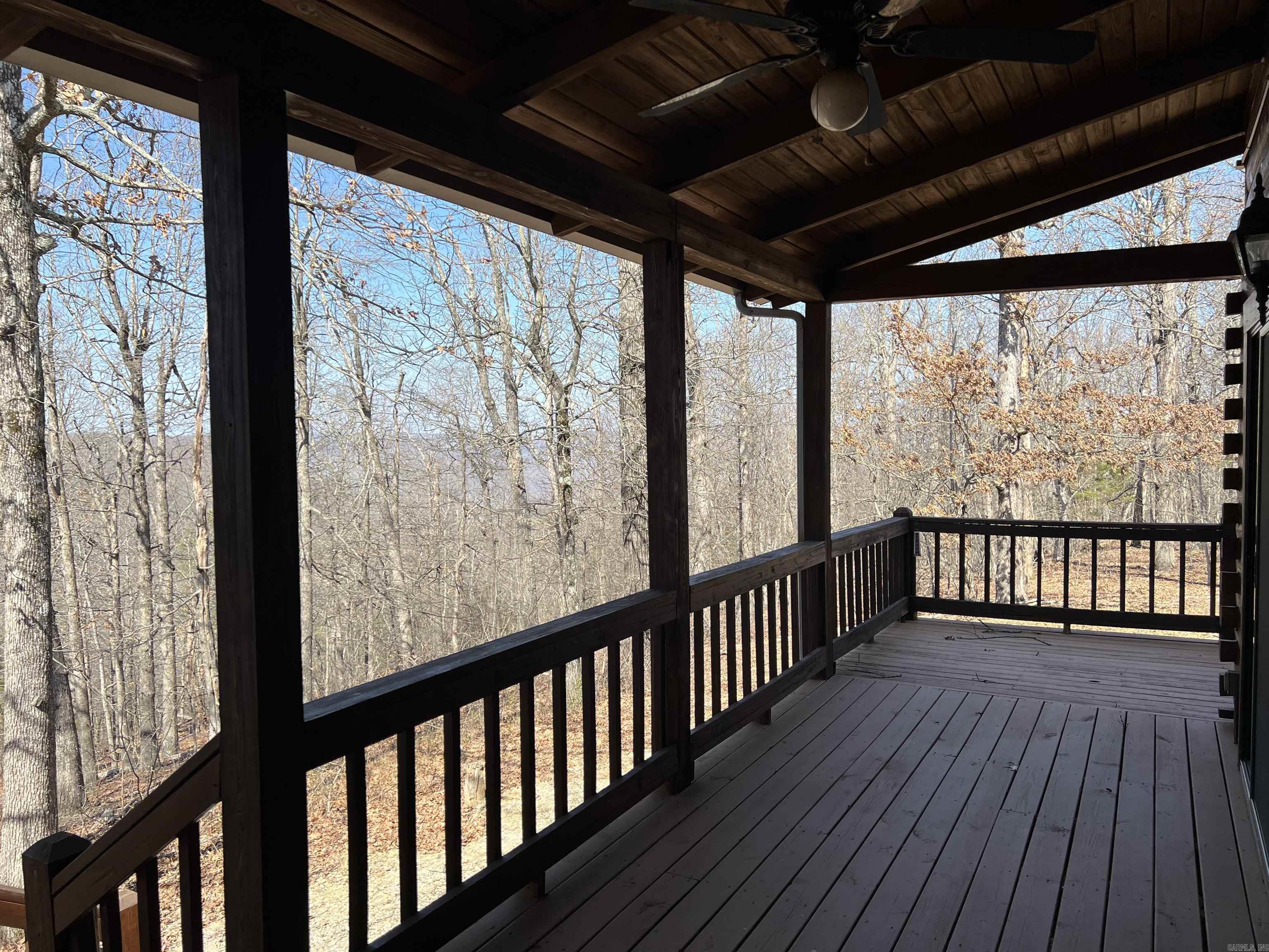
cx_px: 634
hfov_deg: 67.3
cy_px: 476
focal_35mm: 26
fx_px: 953
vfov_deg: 53.1
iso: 50
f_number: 1.5
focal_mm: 5.7
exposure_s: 1/1724
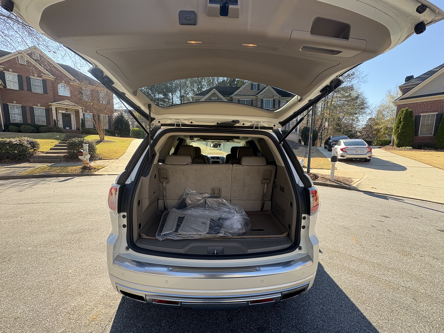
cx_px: 222
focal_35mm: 14
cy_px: 166
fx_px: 180
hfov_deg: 102.1
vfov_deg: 85.7
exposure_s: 1/210
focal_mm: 2.22
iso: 64
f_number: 2.2
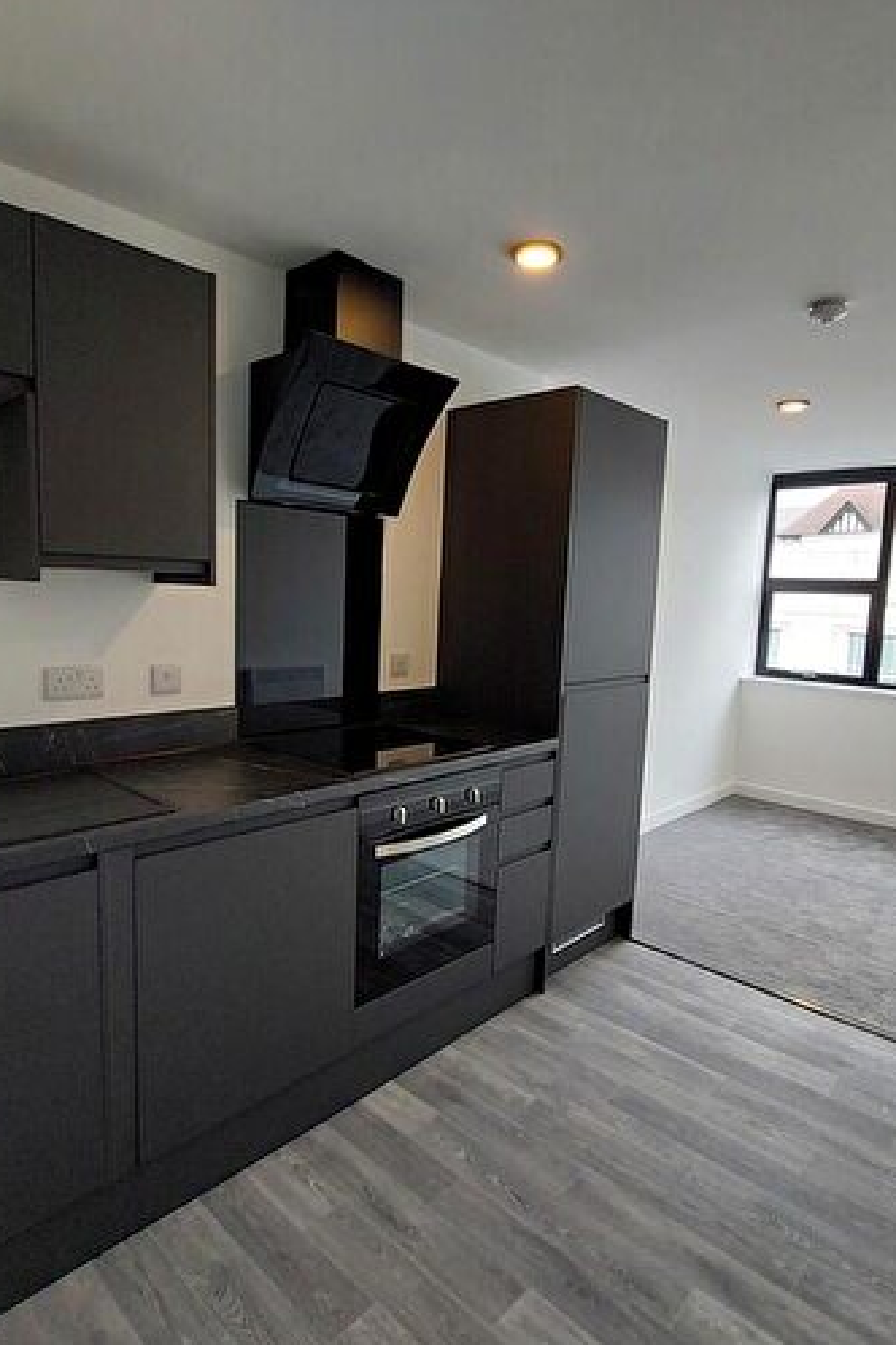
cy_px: 682
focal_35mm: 19
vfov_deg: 86.9
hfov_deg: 64.5
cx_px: 435
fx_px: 709
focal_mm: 1.74
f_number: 2.2
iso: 64
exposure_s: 1/50
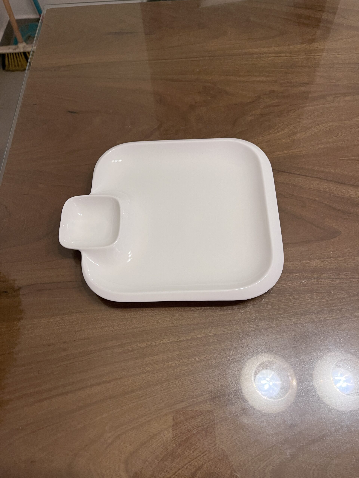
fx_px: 360
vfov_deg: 67.3
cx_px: 180
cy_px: 239
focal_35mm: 26
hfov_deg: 53.1
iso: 160
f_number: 1.6
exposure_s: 1/50
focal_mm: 5.1
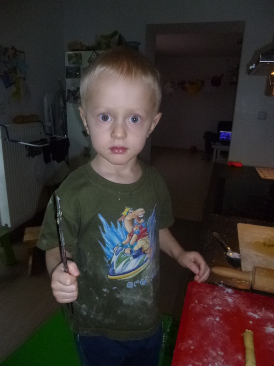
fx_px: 264
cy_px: 183
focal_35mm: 25
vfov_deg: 69.4
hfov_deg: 54.9
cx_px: 137
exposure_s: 1/60
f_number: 3.1
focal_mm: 4.5
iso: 400
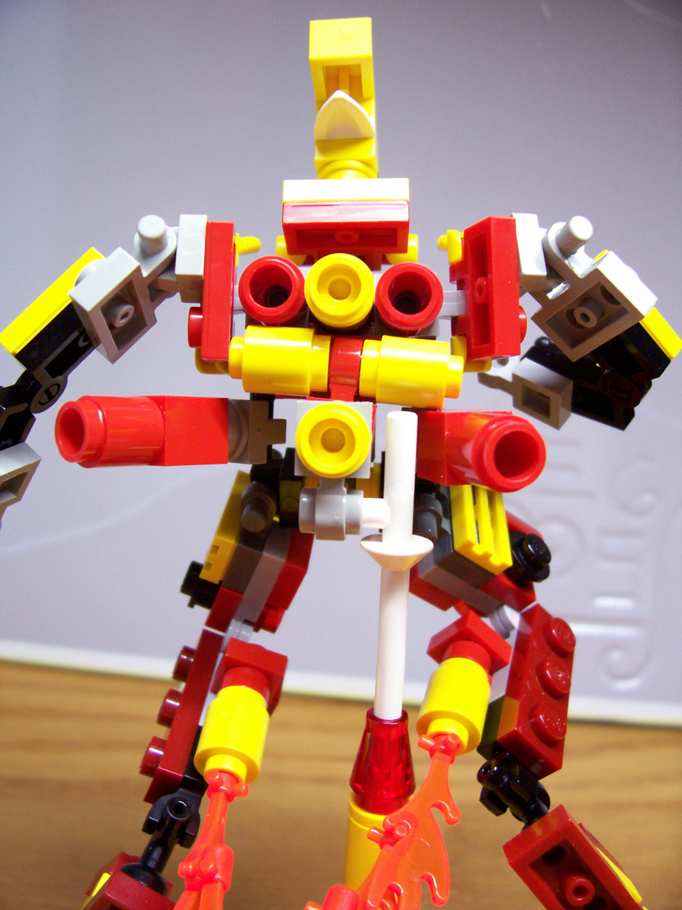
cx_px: 341
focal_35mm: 34
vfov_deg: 54.0
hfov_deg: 41.8
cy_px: 455
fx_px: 893
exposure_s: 1/19.8
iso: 160
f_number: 2.7
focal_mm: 5.6
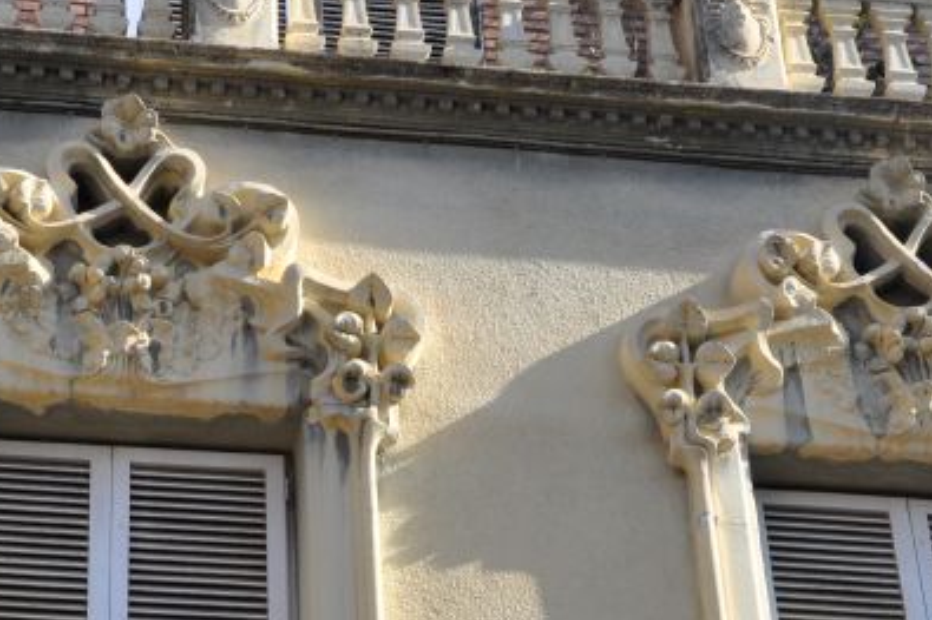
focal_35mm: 101
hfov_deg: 20.2
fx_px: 2614
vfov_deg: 13.4
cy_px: 559
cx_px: 380
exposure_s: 1/500
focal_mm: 26
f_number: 11
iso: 640
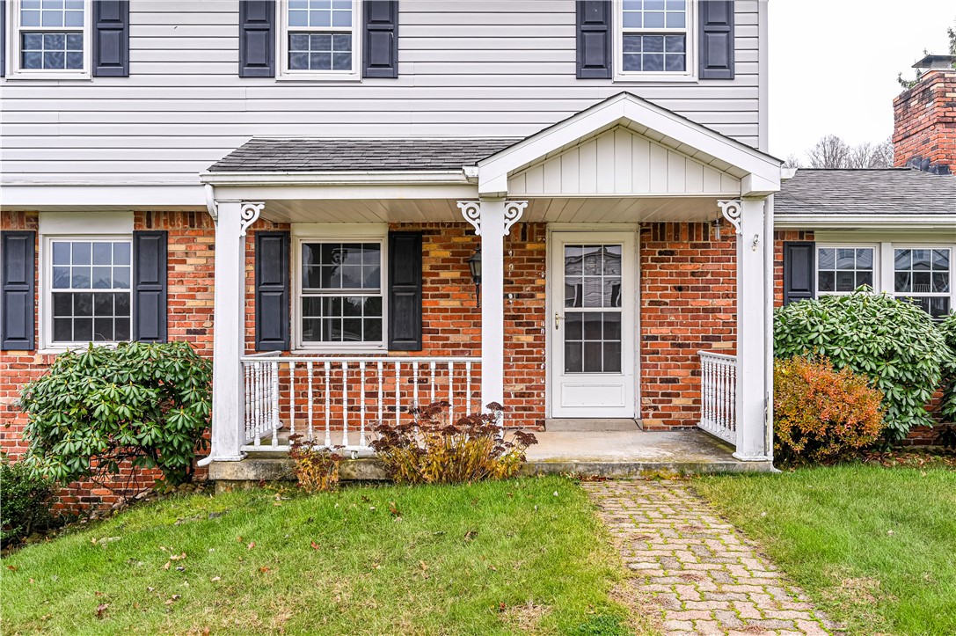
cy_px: 318
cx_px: 478
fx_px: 796
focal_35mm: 30
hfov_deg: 62.0
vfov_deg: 43.5
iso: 100
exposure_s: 1/15
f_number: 6.3
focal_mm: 30
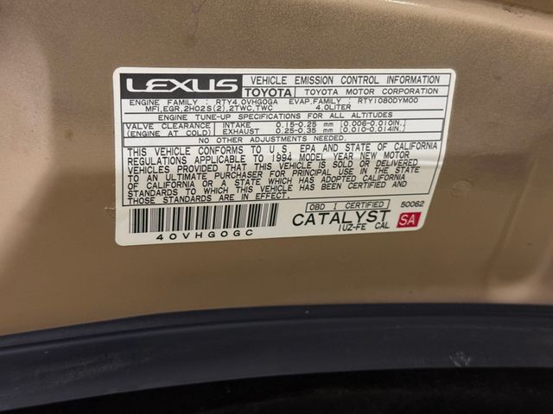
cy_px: 207
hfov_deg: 39.7
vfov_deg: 30.3
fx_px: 767
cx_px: 276
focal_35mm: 48
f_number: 1.78
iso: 100
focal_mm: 6.76
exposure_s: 1/60
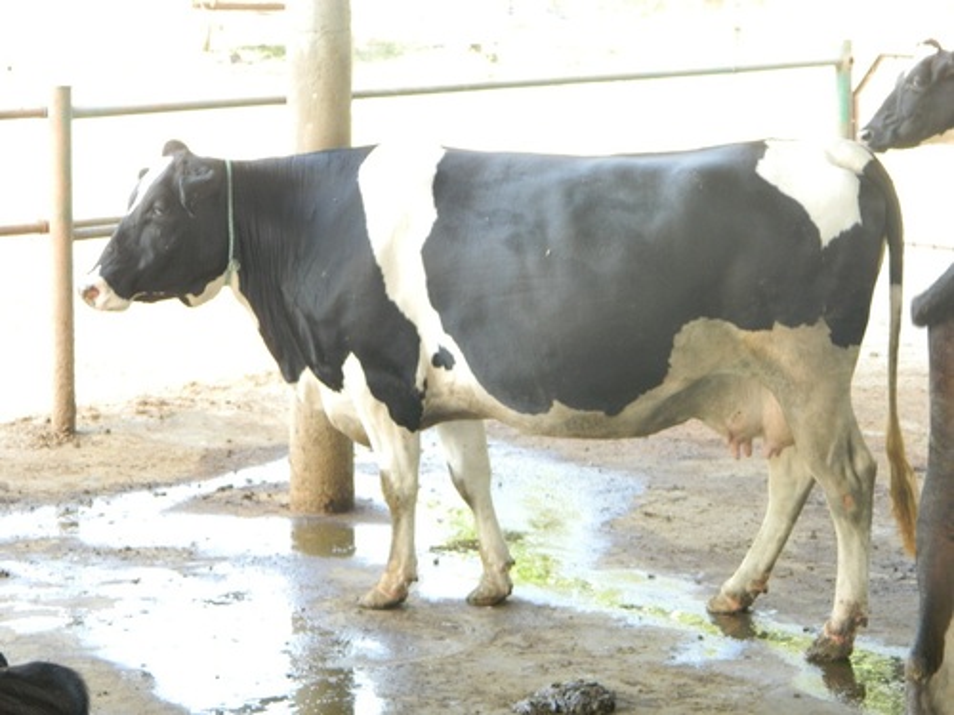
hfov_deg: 19.1
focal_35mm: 103
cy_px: 358
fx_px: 2839
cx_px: 477
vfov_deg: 14.4
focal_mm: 18.6
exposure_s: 1/30
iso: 160
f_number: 4.5
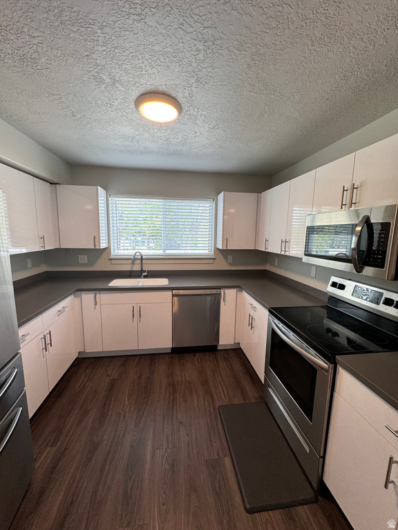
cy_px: 265
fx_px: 215
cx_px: 199
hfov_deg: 85.7
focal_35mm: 14
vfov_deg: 102.1
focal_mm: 2.22
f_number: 2.2
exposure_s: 1/120
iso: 80
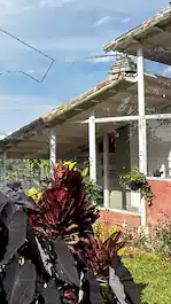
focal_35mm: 46
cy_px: 108
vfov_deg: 44.1
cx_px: -40
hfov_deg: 23.5
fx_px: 371
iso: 40
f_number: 2.2
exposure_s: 1/1401
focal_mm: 2.22
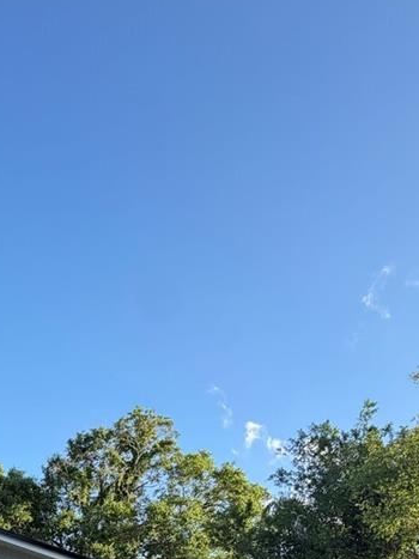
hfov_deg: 36.0
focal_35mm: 36
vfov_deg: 41.3
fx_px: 581
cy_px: 610
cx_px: 6
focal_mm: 2.22
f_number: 2.2
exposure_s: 1/502
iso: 50
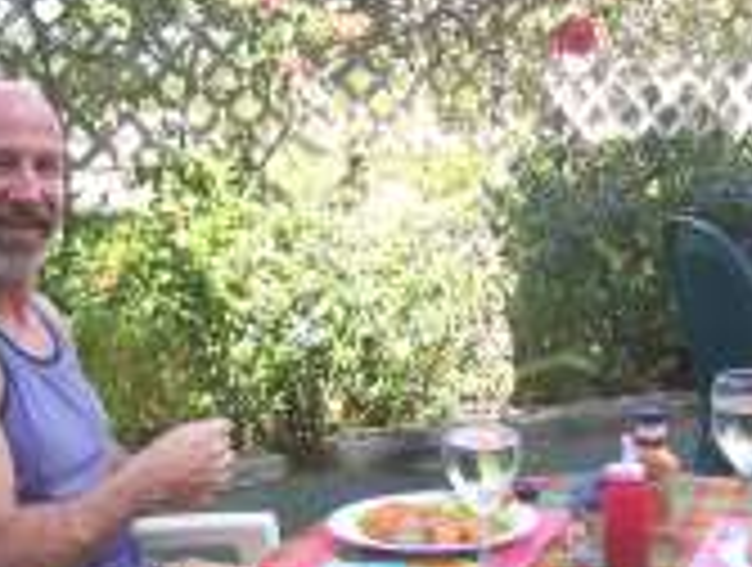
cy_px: 518
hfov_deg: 22.4
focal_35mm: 86
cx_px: 585
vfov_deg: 17.0
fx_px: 1872
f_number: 2.8
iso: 64
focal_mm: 5.85
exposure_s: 1/125
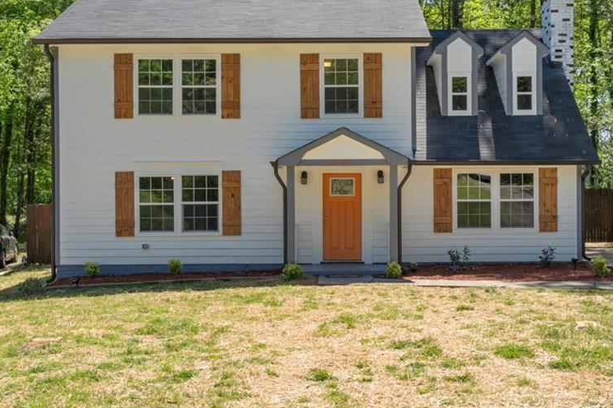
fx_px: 817
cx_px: 351
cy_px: 147
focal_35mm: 48
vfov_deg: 27.9
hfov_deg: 41.0
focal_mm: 35
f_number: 11
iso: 200
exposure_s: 1/200
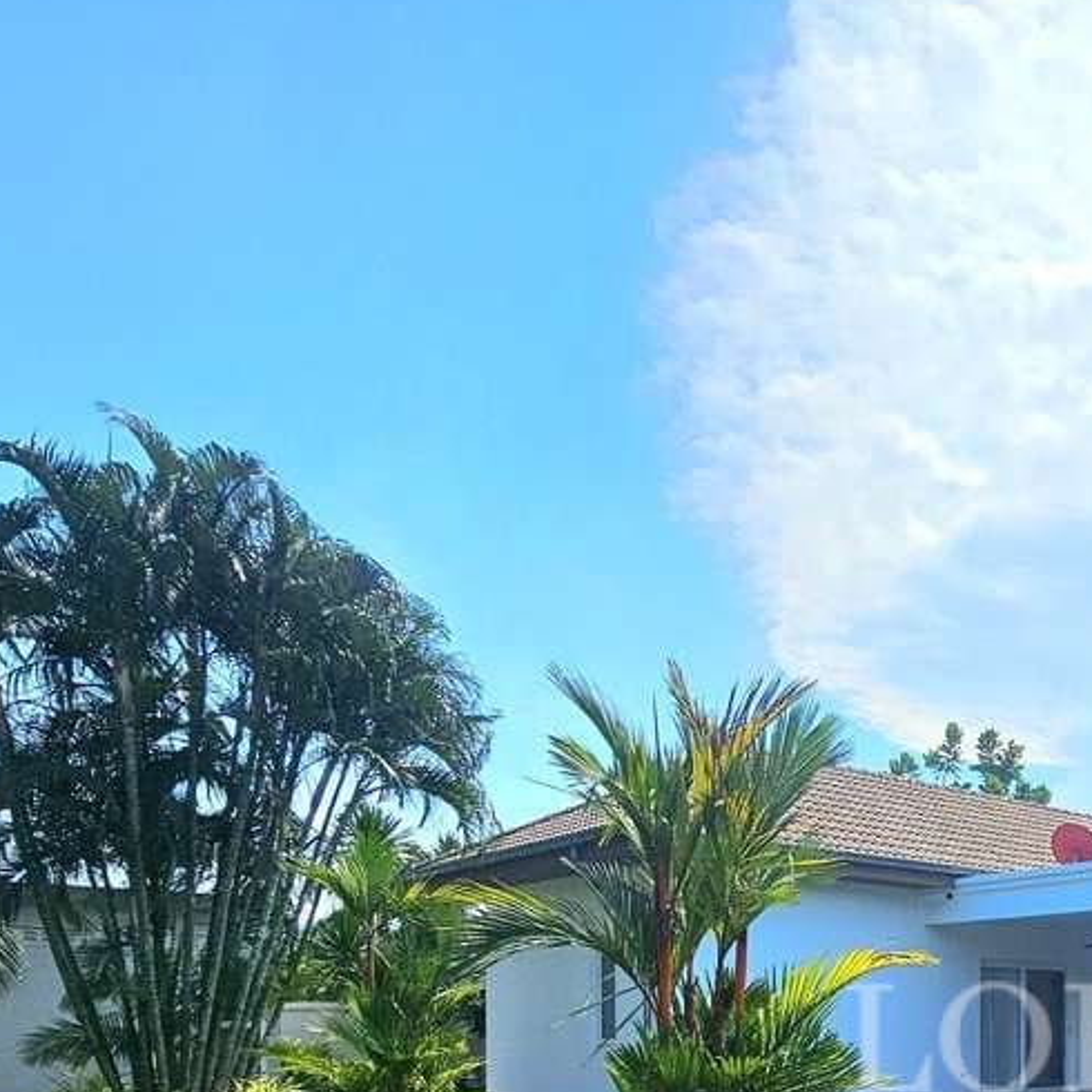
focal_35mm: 30
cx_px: 1121
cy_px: 1039
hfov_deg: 44.8
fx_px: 1071
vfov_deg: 47.0
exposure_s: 1/3333
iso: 50
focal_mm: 2.2
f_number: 2.2
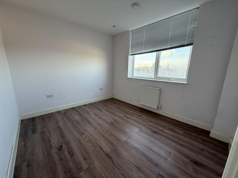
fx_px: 96
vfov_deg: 85.7
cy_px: 89
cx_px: 119
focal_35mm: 14
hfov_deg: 102.1
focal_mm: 2.22
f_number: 2.2
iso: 100
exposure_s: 1/99
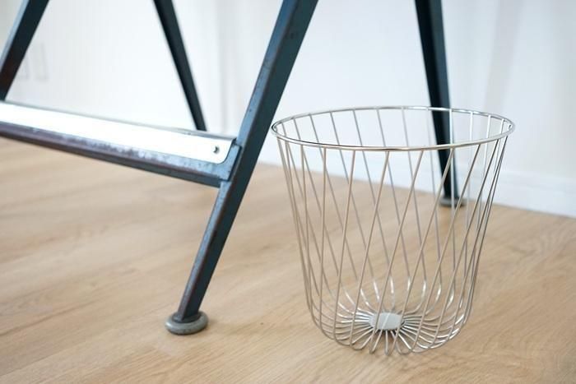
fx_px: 560
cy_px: 192
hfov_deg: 54.4
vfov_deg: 37.9
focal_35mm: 35
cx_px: 288
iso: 1000
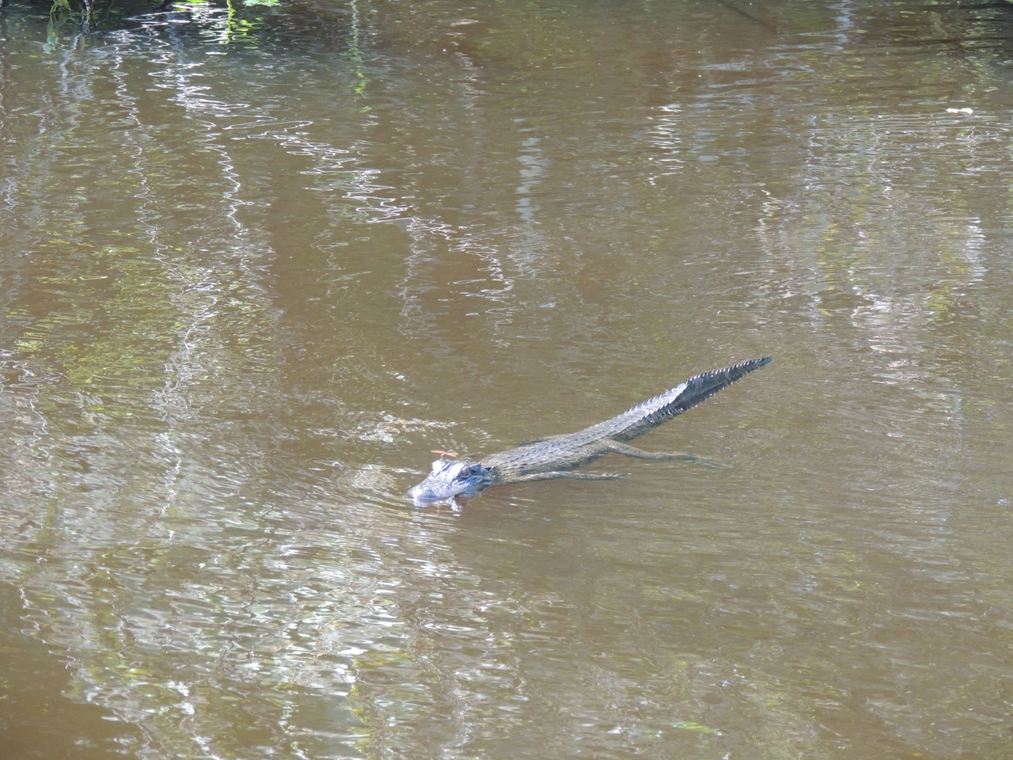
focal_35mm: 275
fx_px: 8048
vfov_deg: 5.4
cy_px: 380
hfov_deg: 7.2
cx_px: 506
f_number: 4.7
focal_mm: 49
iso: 400
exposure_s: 1/160
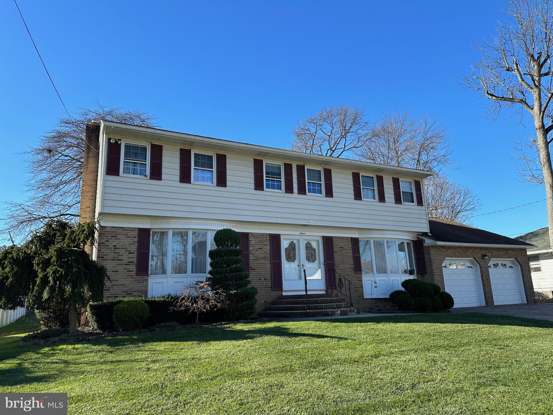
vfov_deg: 56.8
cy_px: 208
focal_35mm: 24
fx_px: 383
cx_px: 276
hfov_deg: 71.6
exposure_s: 1/1949
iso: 80
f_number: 1.78
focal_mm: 6.86
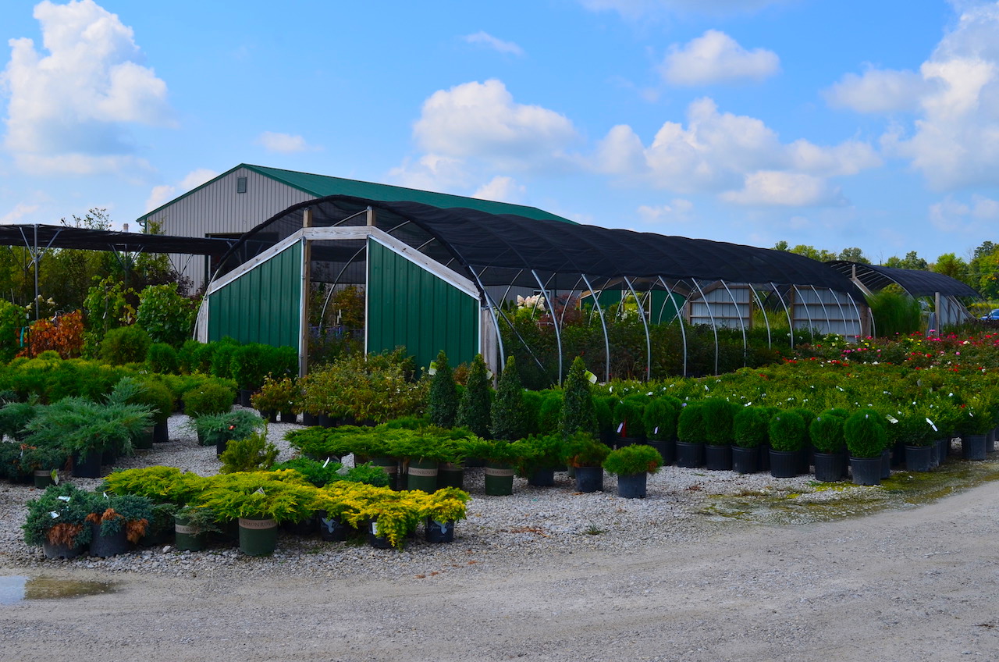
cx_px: 500
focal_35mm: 39
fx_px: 1080
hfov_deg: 49.6
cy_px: 331
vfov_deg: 34.1
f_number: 11
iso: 200
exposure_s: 1/400
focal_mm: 26
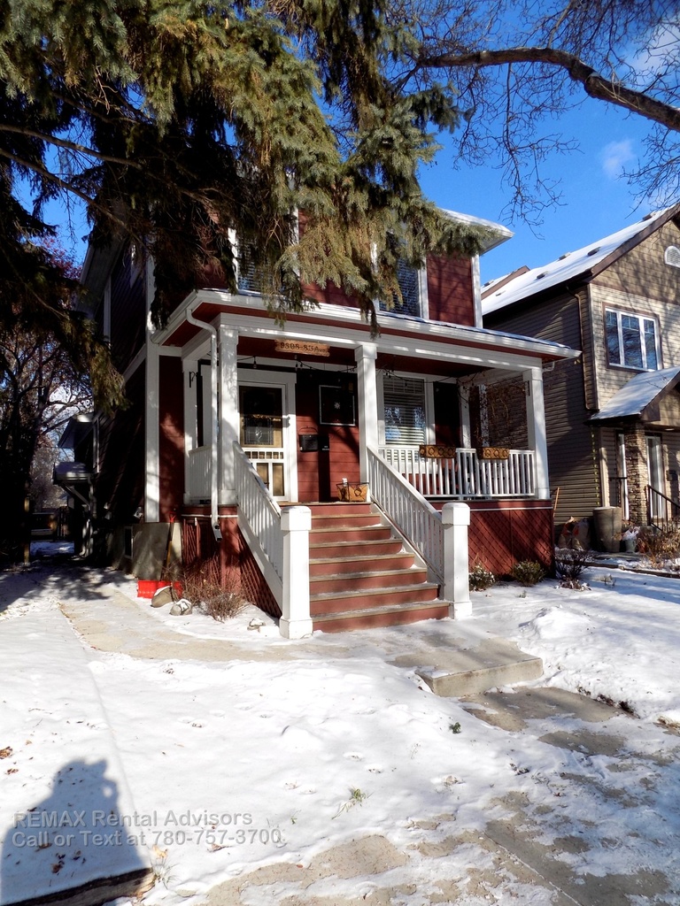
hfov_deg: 58.9
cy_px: 453
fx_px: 602
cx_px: 340
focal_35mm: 23
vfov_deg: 73.9
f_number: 3.1
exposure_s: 1/1000
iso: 80
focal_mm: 4
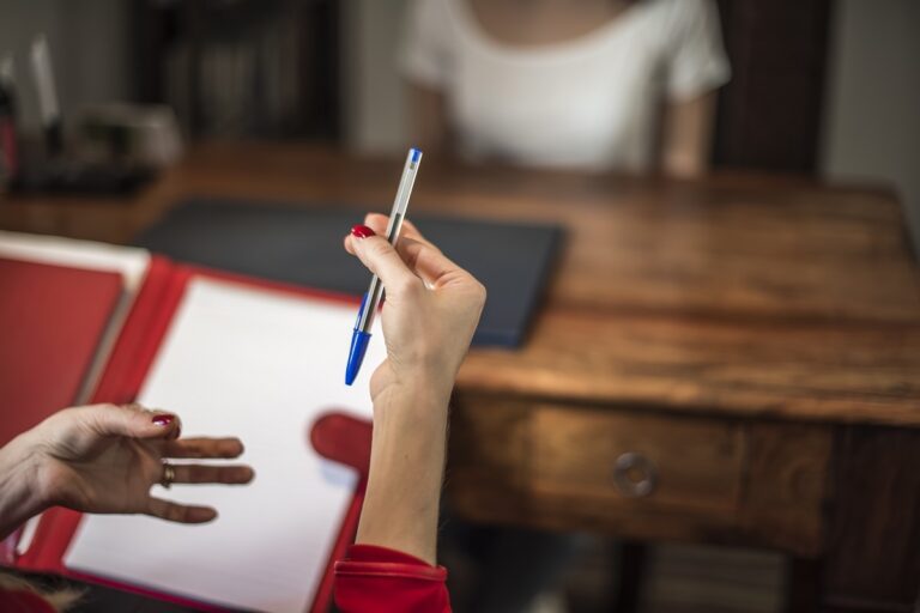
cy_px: 306
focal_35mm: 50
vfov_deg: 27.0
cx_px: 460
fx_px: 1278
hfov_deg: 39.6
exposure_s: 1/60
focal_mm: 50
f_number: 1.4
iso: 100
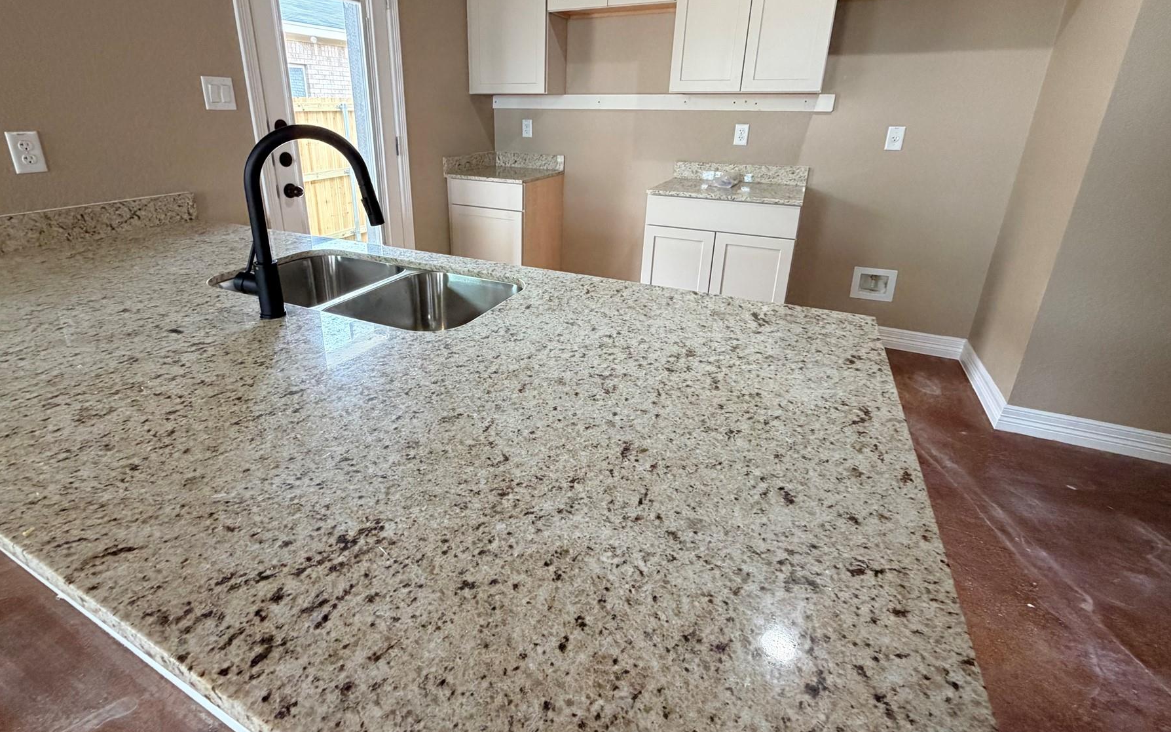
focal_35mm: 17
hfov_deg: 94.1
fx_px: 542
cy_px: 291
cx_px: 532
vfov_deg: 67.3
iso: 320
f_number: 2.2
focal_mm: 2.22
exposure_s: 1/120
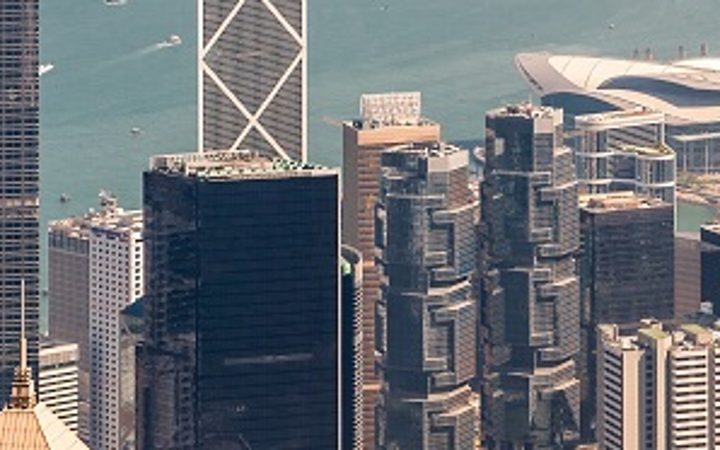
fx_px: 3707
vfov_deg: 6.9
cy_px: -47
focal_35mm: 189
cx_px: 609
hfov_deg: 11.0
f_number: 7.1
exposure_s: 1/640
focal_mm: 70
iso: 200
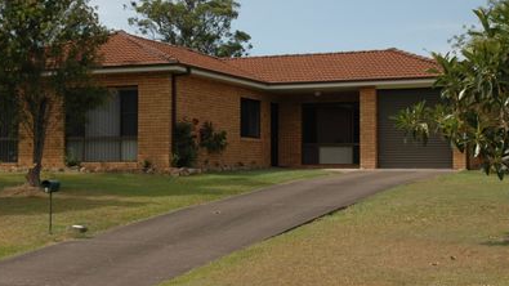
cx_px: 224
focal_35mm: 71
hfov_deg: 29.7
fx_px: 958
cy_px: 118
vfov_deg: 17.0
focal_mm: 38
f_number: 7.1
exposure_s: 1/500
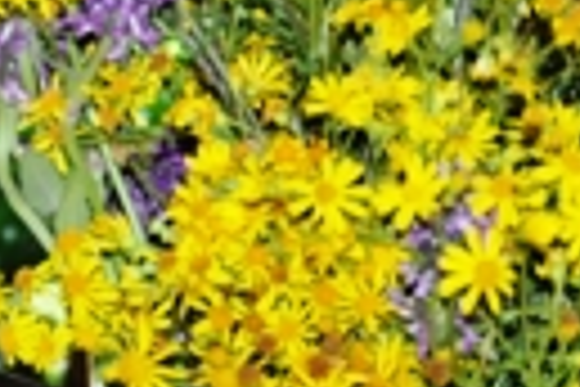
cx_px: -220
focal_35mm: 335
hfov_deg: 6.1
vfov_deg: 4.1
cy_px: 155
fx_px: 5405
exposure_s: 1/60
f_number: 4.8
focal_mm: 45
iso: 1600
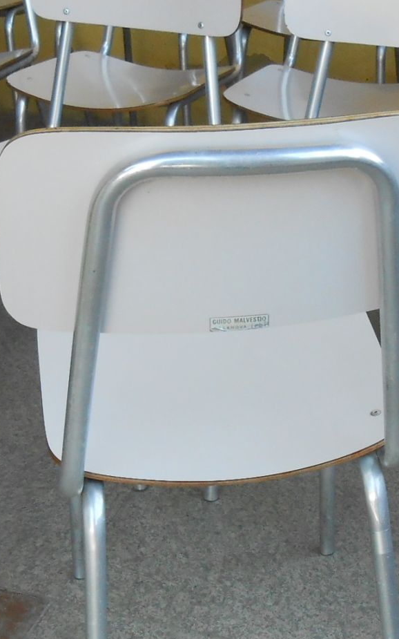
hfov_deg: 21.3
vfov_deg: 32.9
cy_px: 470
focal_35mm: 61
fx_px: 1061
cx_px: 233
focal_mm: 4.6
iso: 250
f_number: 3.5
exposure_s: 1/250
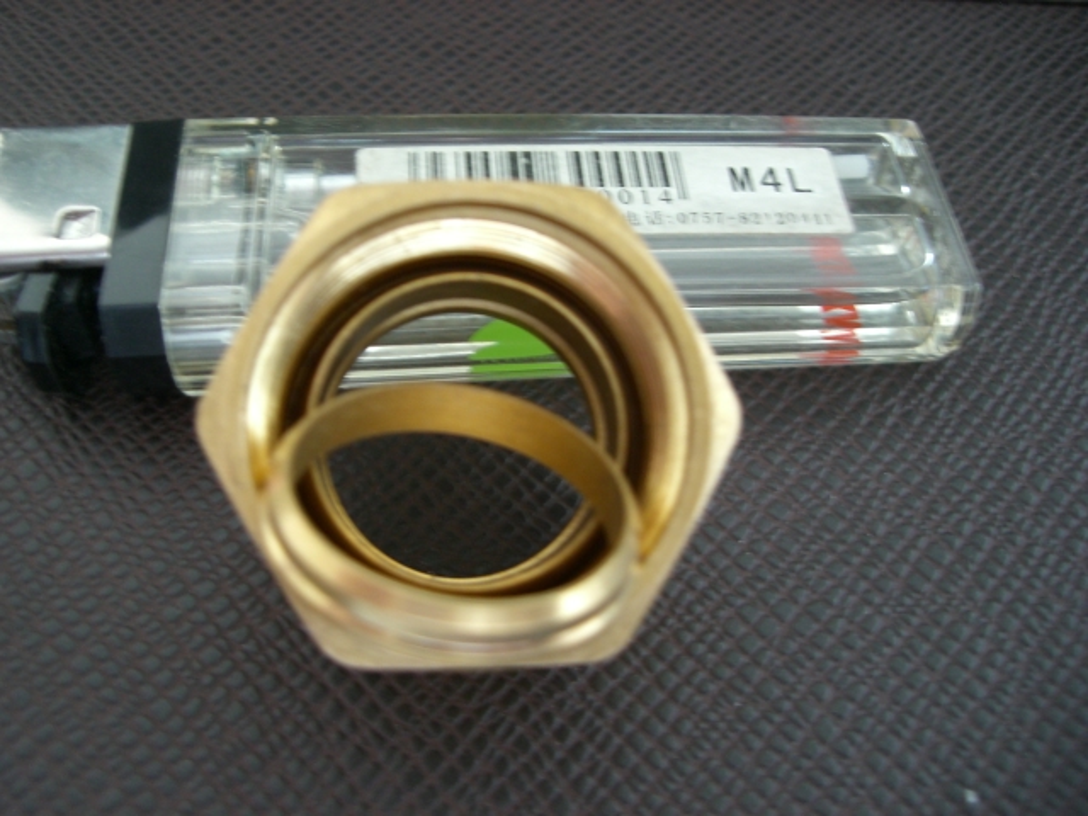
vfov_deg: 37.7
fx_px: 1194
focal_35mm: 38
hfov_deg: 49.0
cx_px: 544
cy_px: 408
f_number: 2.7
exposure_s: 1/13
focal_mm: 6.2
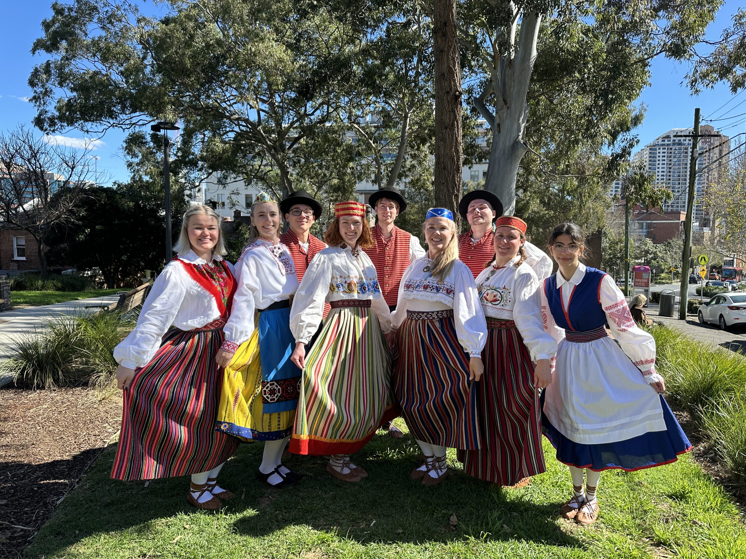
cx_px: 373
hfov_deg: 71.6
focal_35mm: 24
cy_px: 280
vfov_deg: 56.8
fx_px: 517
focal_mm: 6.86
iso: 80
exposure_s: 1/1453
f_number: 1.78
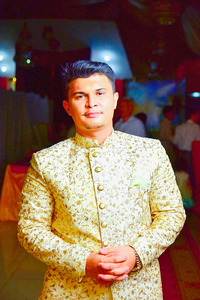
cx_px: 100
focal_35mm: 62
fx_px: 517
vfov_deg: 32.4
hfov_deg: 21.9
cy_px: 150
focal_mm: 62
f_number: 4.5
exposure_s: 1/125
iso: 1000
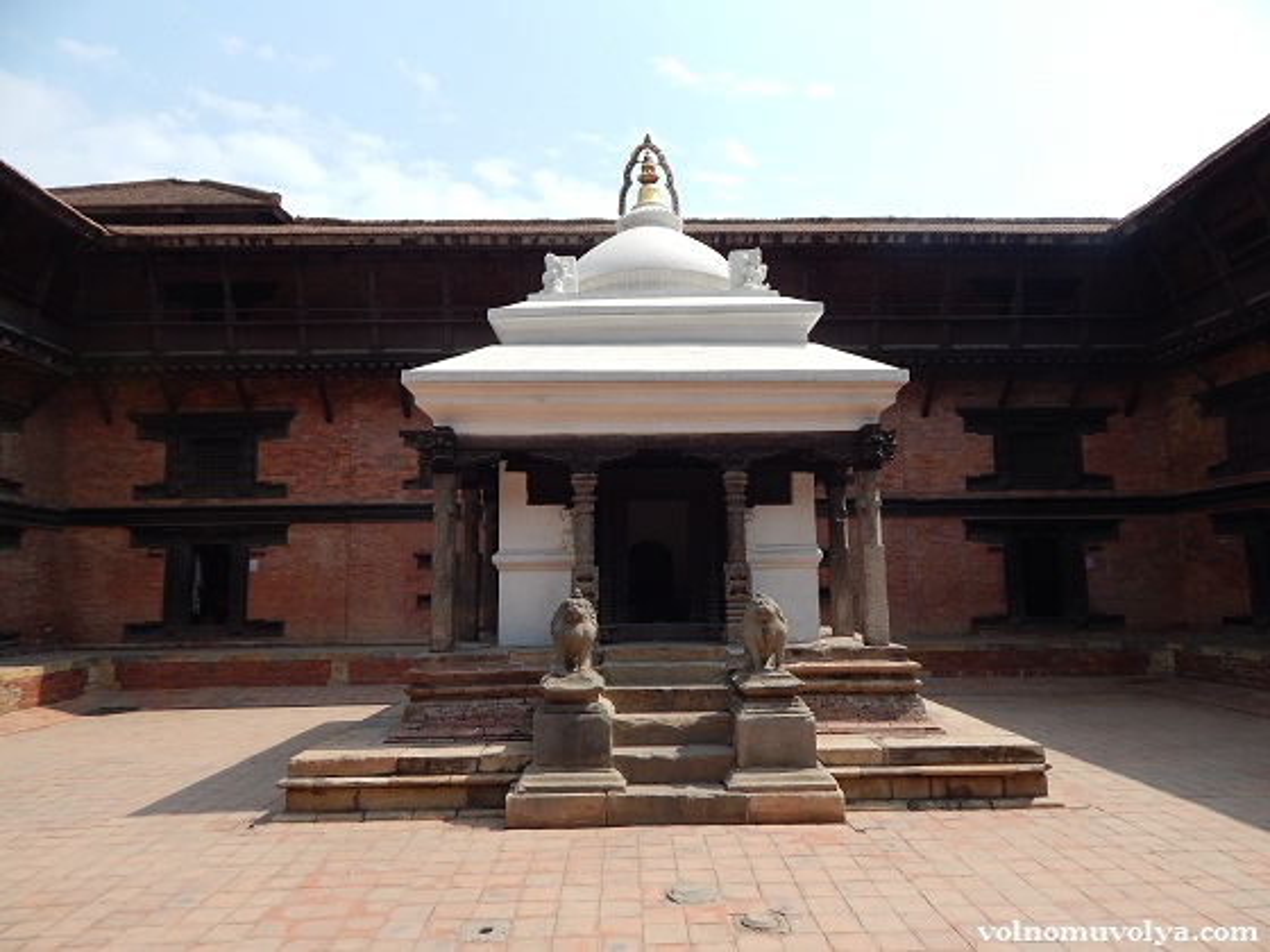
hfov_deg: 73.9
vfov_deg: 58.9
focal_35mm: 23
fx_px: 844
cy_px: 476
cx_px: 635
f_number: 6
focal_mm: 4
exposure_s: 1/400
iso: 125
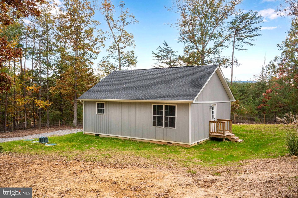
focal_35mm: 32
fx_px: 269
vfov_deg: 40.5
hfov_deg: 58.0
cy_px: 99
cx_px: 149
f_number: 10
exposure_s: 1/400
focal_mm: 32.5
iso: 1000
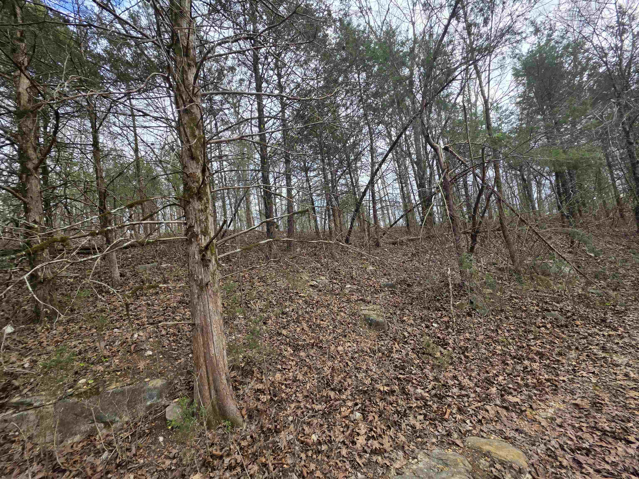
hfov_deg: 106.2
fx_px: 240
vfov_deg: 89.9
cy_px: 240
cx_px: 320
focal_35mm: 13
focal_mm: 2.2
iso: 40
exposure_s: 1/340
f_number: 1.9
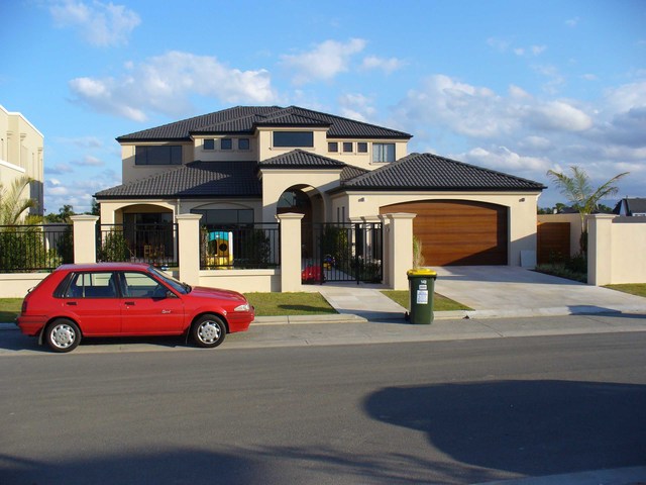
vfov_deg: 38.7
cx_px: 323
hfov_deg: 50.1
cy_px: 242
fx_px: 690
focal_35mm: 37
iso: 80
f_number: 5.6
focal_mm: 6.1
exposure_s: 1/250
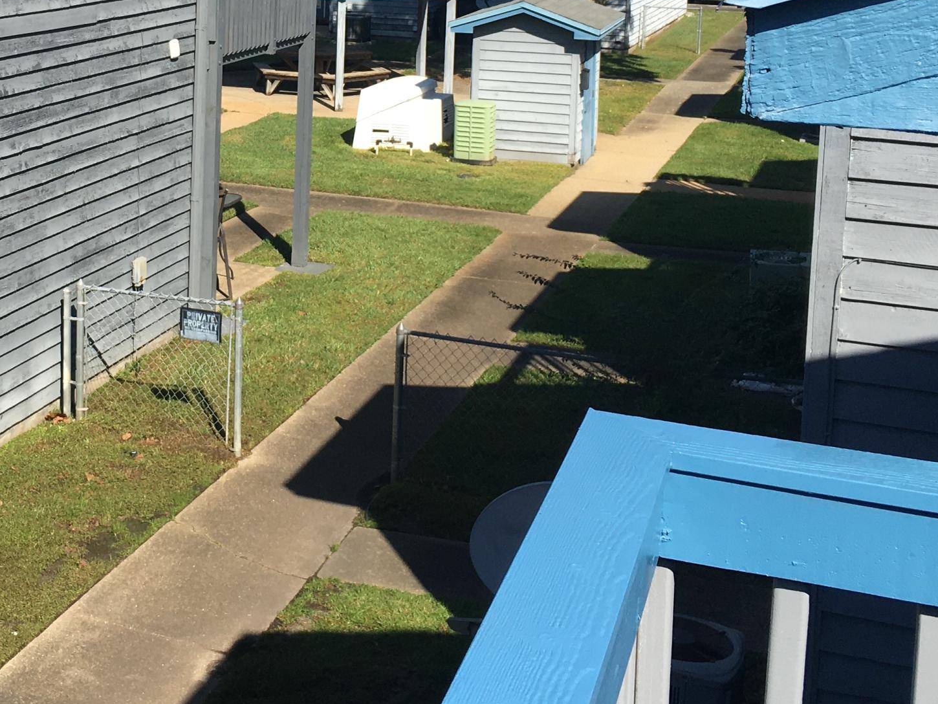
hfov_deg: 31.4
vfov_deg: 23.7
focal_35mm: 60
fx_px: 1626
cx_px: 194
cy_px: 61
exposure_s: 1/1425
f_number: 2.2
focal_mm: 4.15
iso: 25
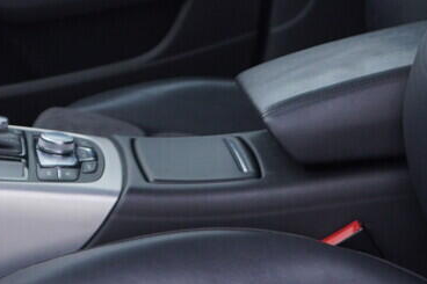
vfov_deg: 9.4
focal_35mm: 141
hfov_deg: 14.4
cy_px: -168
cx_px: 27
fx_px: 1672
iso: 125
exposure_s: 1/60
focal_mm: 24
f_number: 3.5
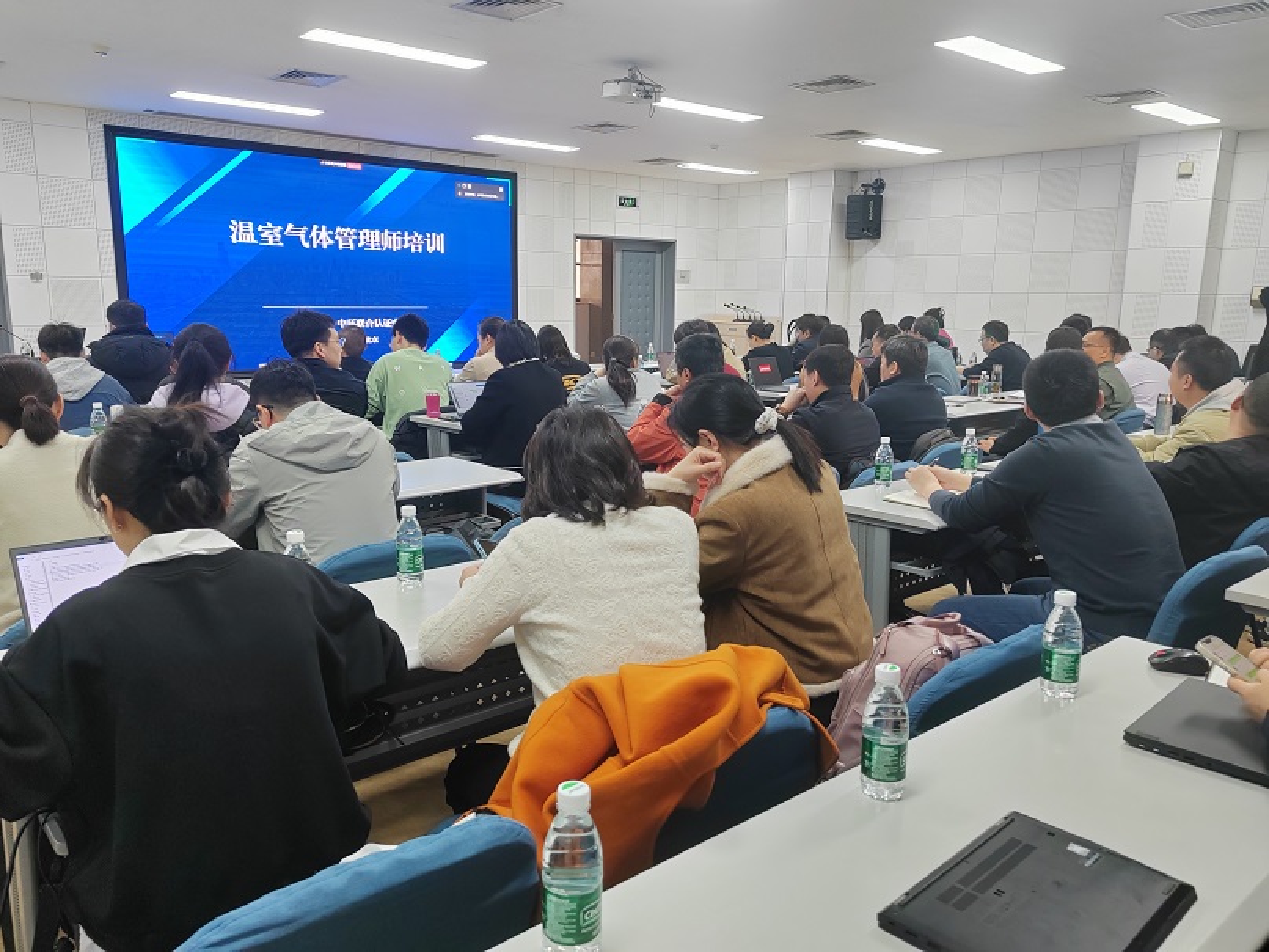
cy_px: 476
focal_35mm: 27
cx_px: 634
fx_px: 990
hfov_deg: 65.3
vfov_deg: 51.4
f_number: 1.9
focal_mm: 5.52
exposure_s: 1/100
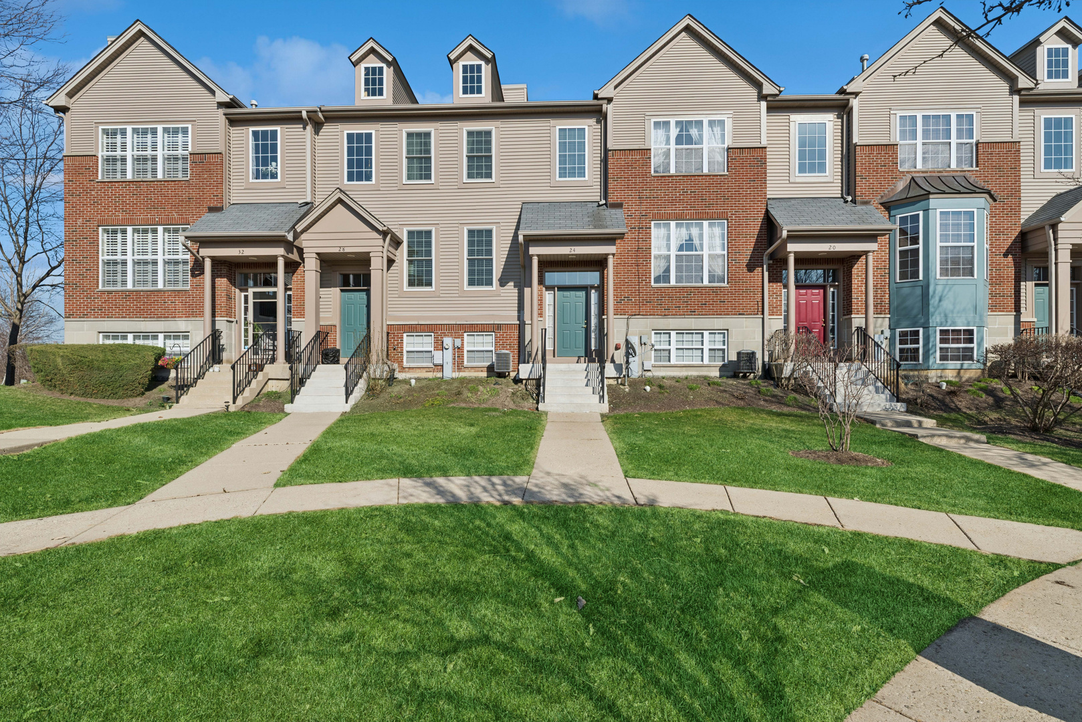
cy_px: 361
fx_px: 511
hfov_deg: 93.3
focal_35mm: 17
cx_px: 541
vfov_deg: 70.5
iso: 200
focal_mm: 17
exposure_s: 1/320
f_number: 11
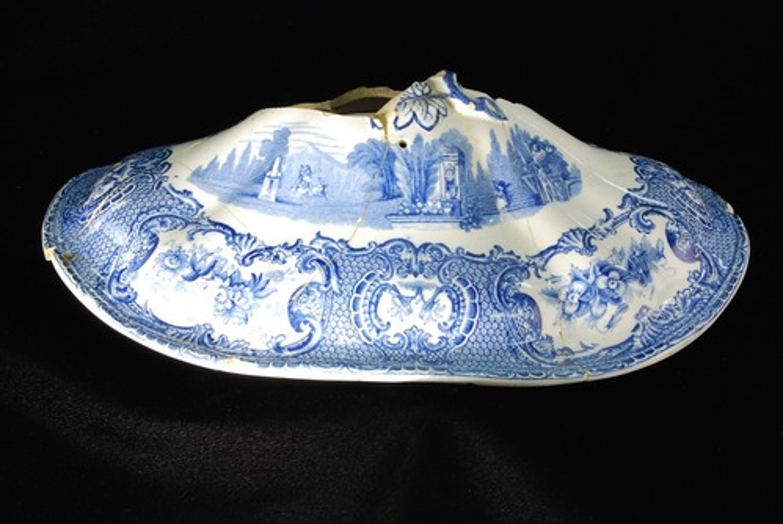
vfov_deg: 17.5
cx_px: 392
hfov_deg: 26.0
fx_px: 1698
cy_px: 262
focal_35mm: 78
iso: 200
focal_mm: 52
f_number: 18
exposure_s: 1/1.6
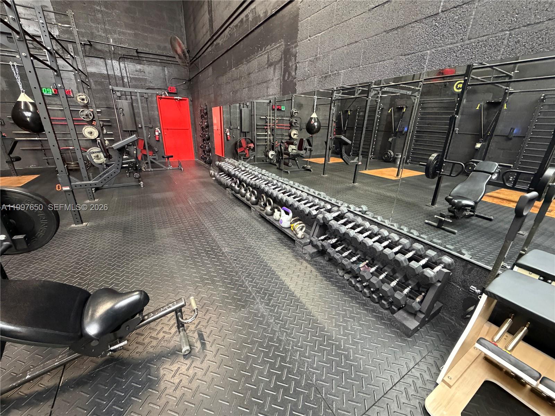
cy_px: 208
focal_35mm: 14
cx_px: 278
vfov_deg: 85.7
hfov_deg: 102.1
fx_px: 224
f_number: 2.2
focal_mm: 2.22
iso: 1000
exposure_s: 1/60
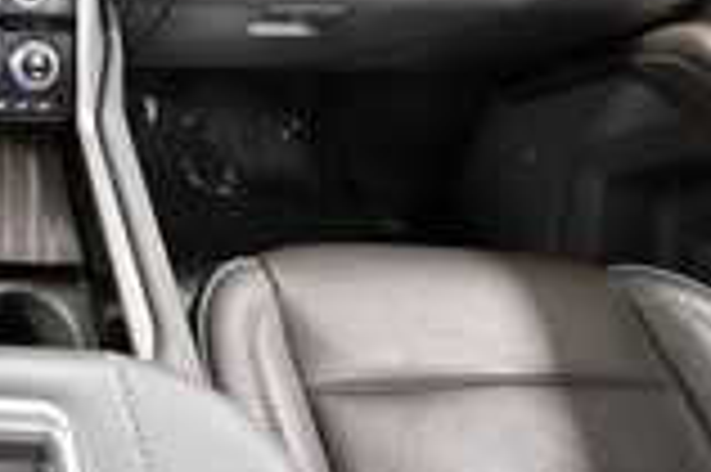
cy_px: -47
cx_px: -76
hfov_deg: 40.6
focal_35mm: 38
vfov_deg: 31.1
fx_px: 750
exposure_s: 1/60
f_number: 4.5
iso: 4500
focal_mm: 10
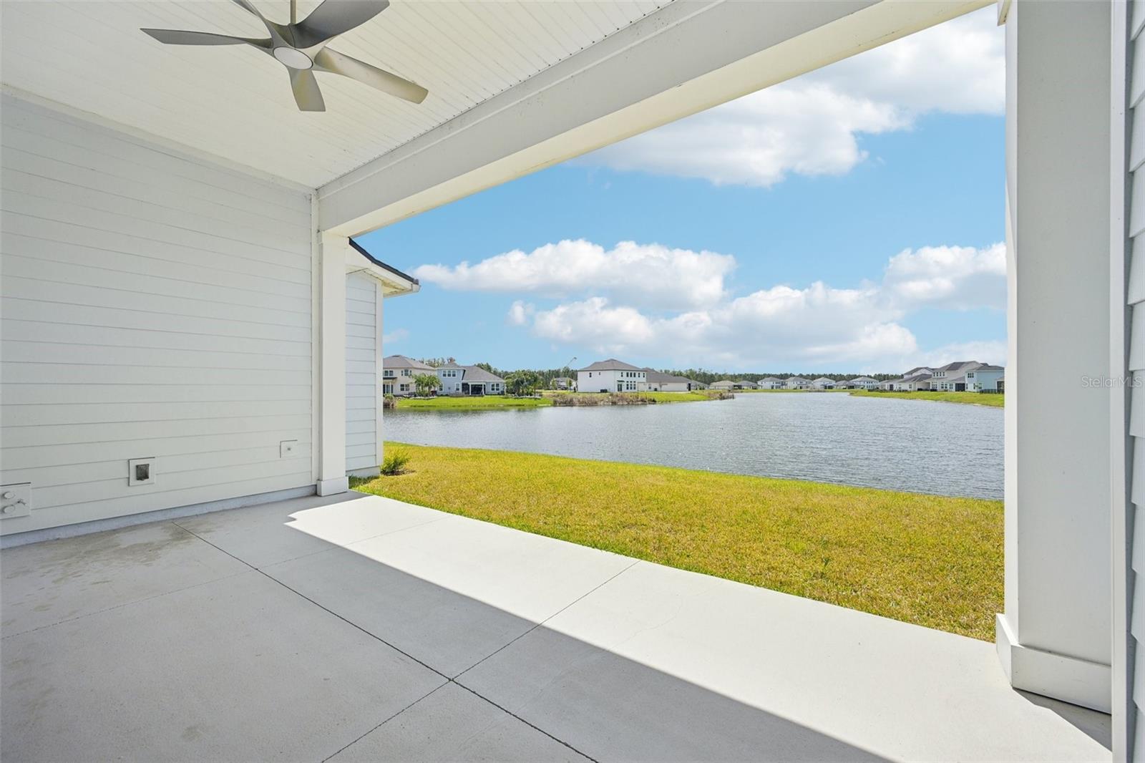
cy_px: 382
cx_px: 572
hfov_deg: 104.3
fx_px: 445
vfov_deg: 81.2
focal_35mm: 14
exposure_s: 1/350
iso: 100
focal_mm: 14
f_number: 8
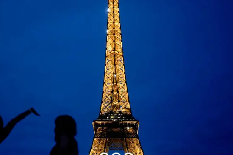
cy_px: 89
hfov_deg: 35.3
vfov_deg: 24.1
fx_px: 362
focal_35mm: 56
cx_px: 75
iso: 1600
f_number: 1.4
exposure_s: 1/400
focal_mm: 35
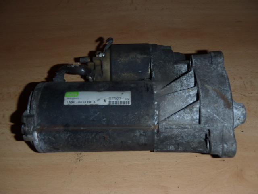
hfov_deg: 49.0
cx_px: 129
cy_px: 97
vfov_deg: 37.7
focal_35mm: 38
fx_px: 283
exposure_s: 1/40
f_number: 4.6
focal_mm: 6.83
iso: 100
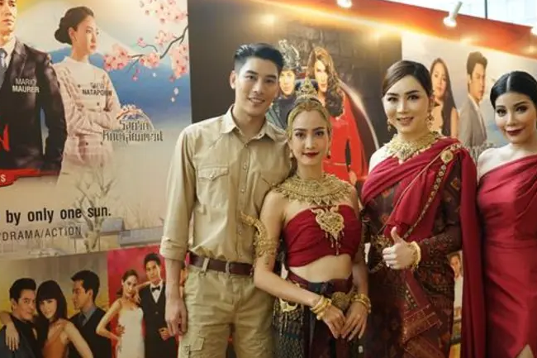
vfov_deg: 25.0
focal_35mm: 54
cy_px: 202
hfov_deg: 36.8
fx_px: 805
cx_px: 297
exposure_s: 1/100
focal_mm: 45
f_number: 4
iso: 800
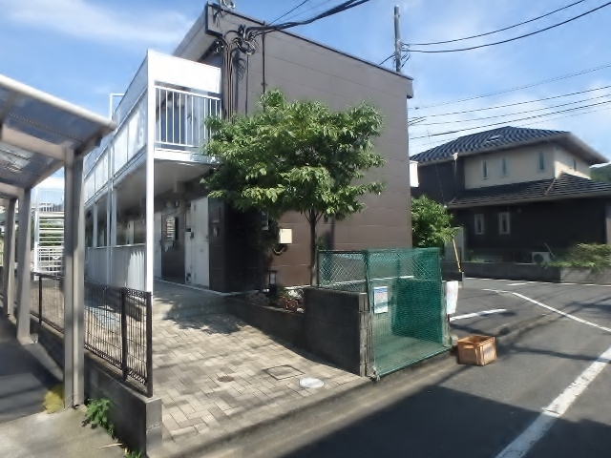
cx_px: 306
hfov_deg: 79.0
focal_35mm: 21
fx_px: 371
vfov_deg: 63.4
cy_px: 229
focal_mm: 3.7
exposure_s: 1/800
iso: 125
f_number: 3.5
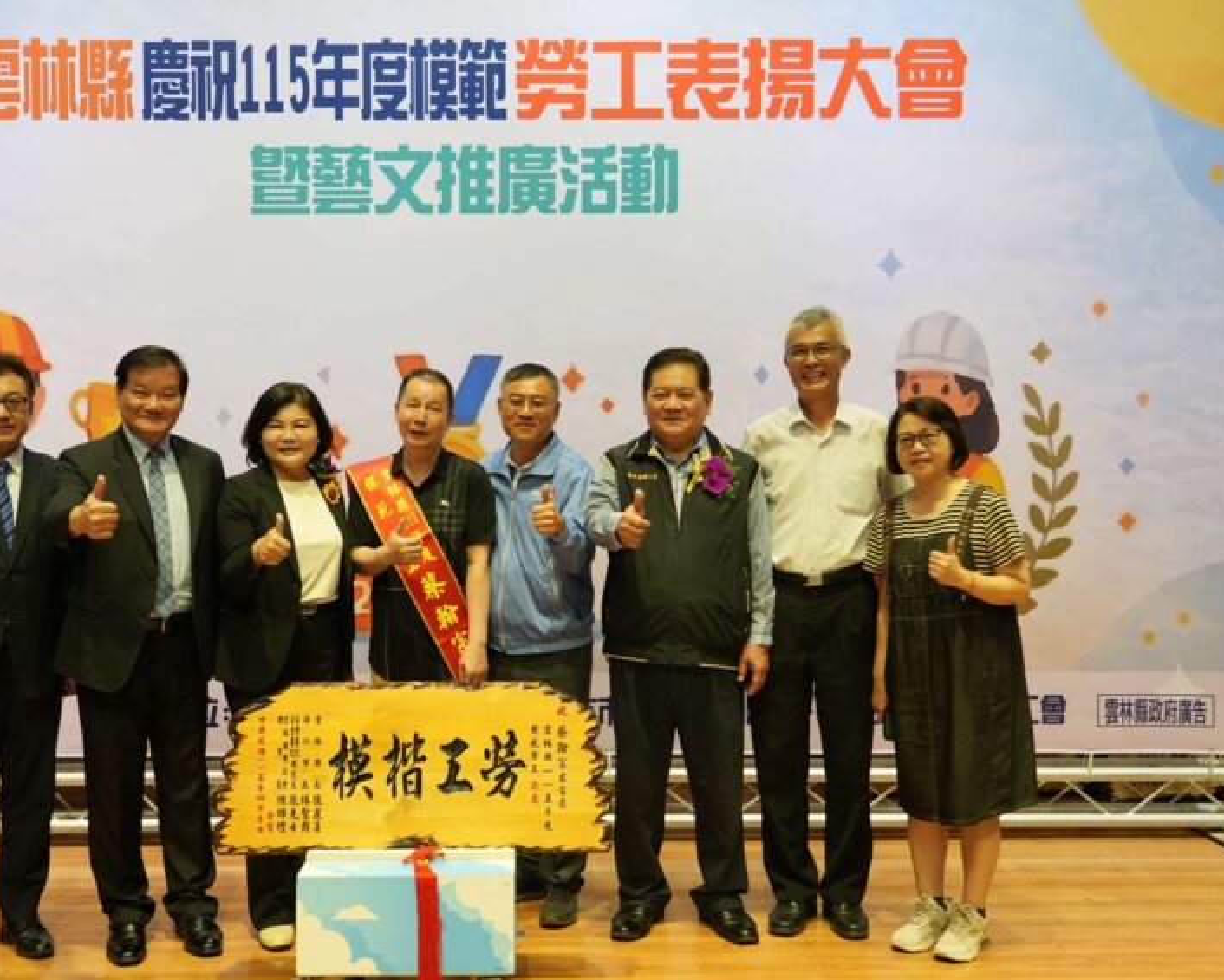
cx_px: 536
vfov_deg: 37.3
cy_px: 495
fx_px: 1449
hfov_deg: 45.7
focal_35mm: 40
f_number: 4
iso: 400
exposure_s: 1/100
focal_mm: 35
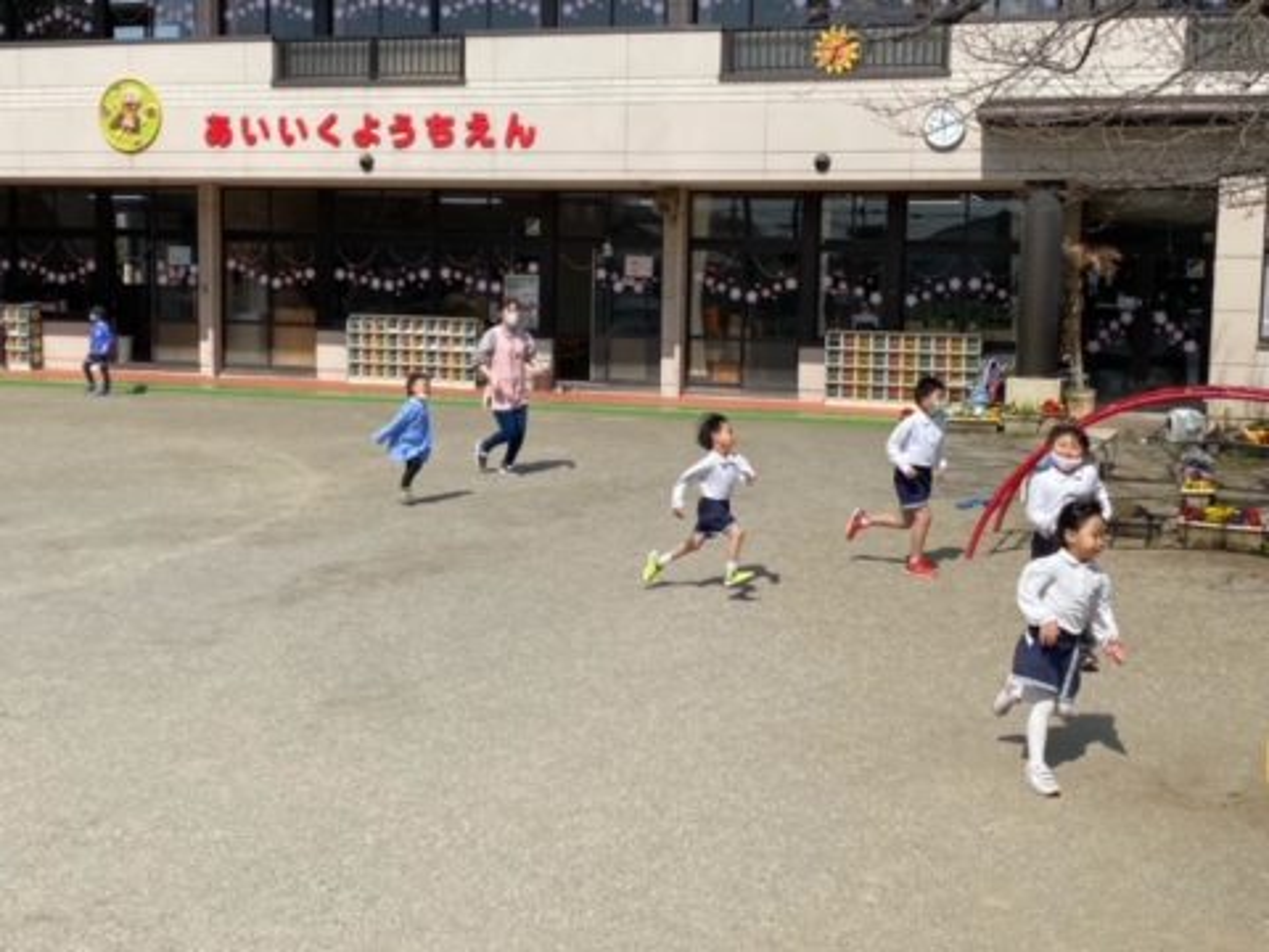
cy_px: 476
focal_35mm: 26
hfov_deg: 67.3
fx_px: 953
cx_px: 634
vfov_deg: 53.1
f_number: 1.8
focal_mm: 4.25
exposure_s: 1/4115
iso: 32
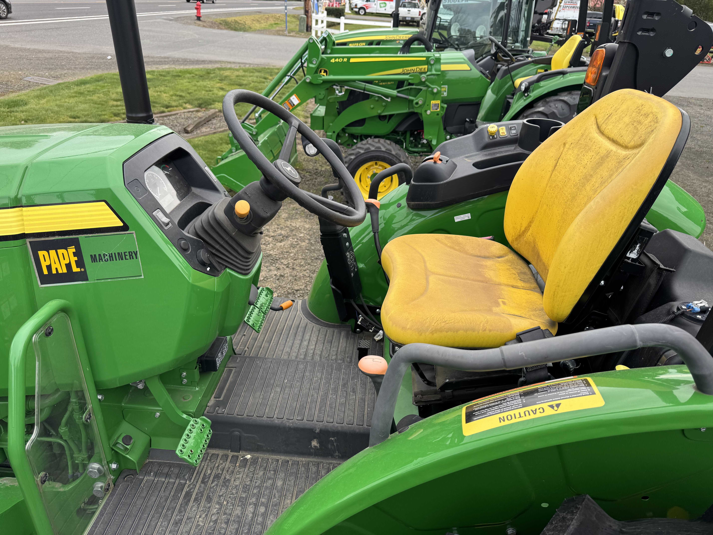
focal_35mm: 24
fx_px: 494
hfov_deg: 71.6
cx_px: 356
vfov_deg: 56.8
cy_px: 268
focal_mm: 6.76
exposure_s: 1/765
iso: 80
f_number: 1.78
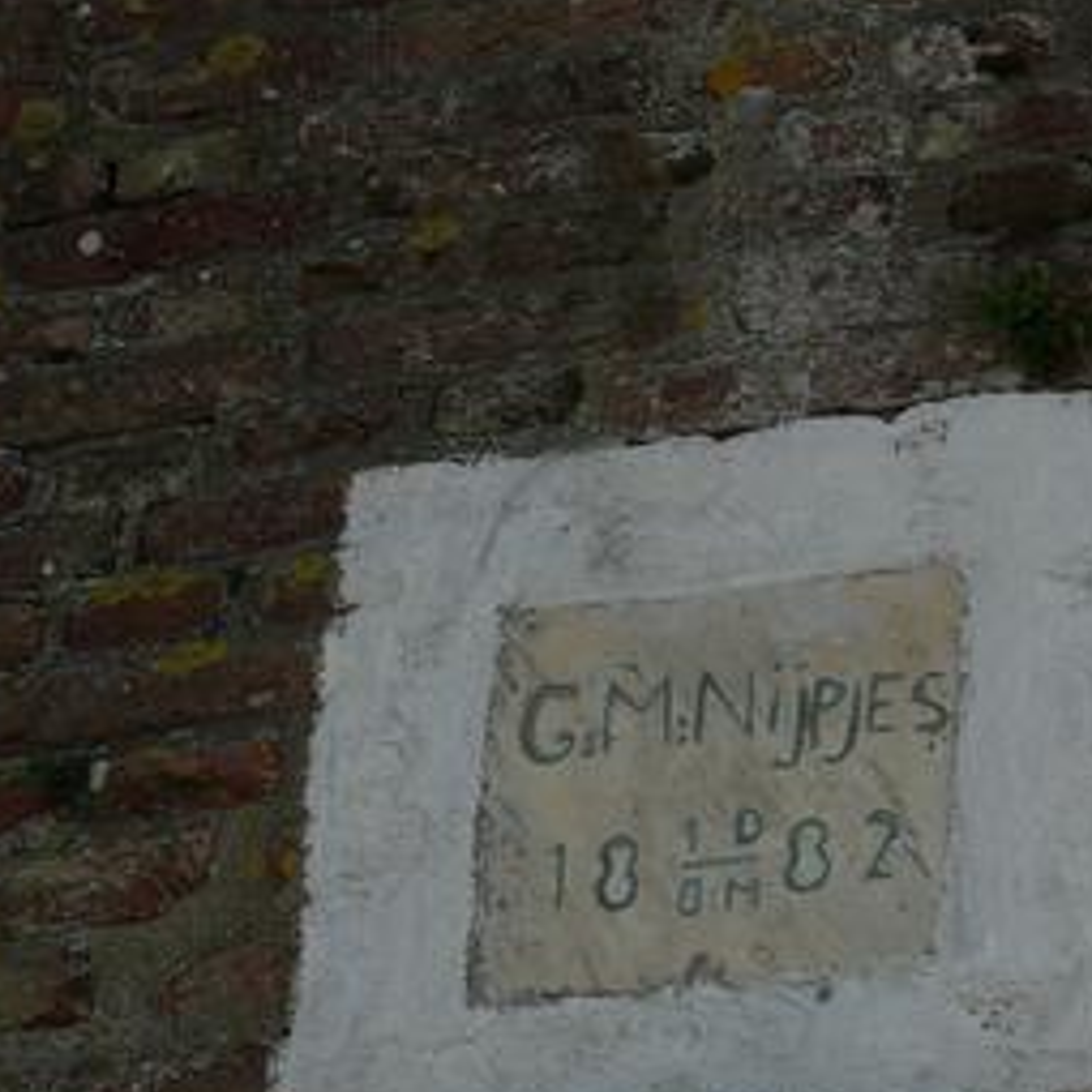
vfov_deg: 9.7
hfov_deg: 9.7
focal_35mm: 180
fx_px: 6436
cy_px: 792
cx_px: 707
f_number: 8
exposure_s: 1/180
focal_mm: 45
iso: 100
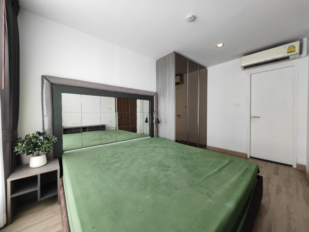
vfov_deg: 89.9
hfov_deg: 106.2
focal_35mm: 13
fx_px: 116
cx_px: 154
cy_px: 116
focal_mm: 2.16
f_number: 2.2
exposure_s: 1/100
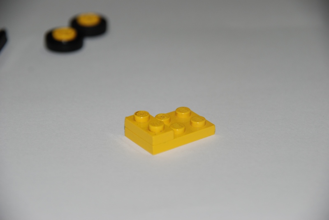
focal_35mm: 202
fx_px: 1853
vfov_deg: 6.8
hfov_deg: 10.1
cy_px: 110
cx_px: 164
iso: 200
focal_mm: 135
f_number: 6
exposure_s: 1/60
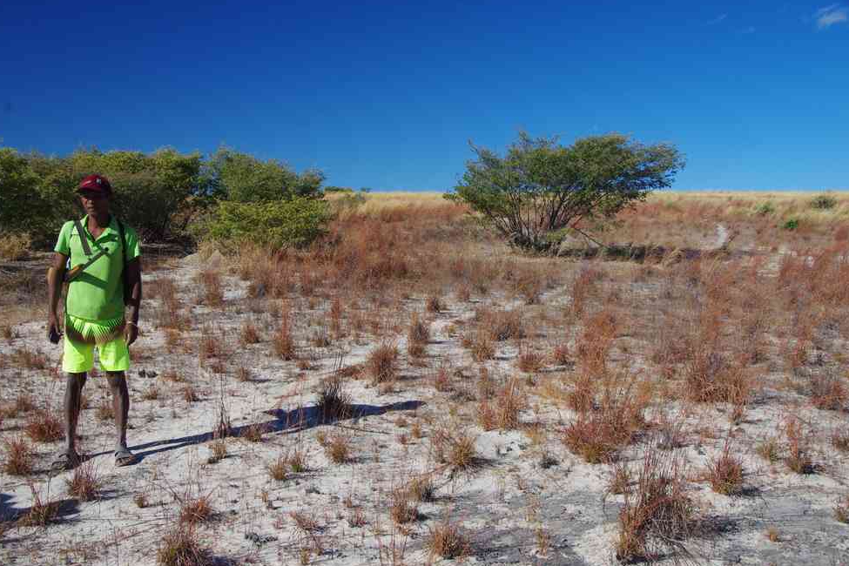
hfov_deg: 47.0
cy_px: 281
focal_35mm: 41
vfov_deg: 32.4
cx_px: 424
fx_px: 975
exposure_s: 1/100
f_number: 11
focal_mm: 26.9
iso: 200
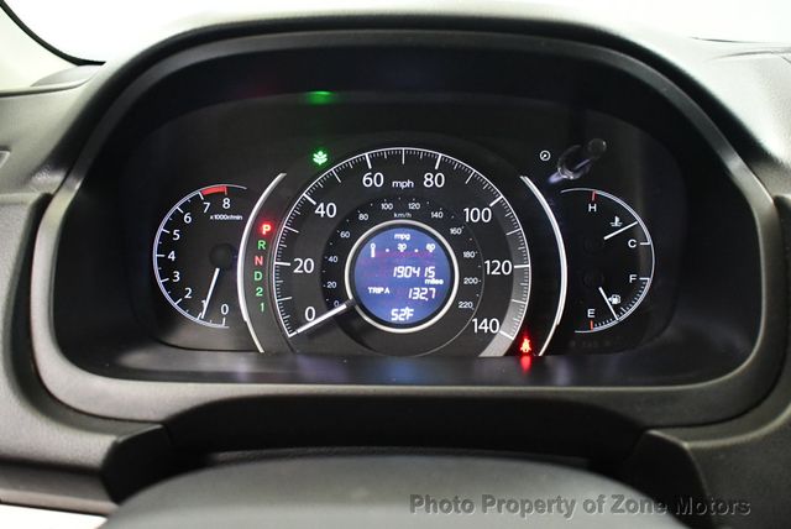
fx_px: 792
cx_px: 396
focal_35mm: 36
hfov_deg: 53.1
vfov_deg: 36.9
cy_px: 264
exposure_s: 1/60
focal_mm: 18
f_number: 3.5
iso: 4000
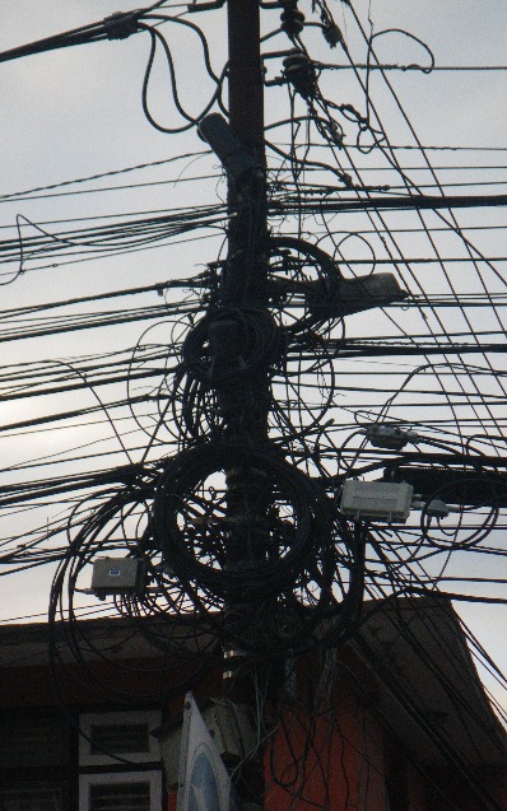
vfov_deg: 14.0
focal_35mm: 149
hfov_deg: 8.8
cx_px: 266
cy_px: 405
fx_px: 3295
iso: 400
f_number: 5.5
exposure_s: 1/250
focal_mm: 25
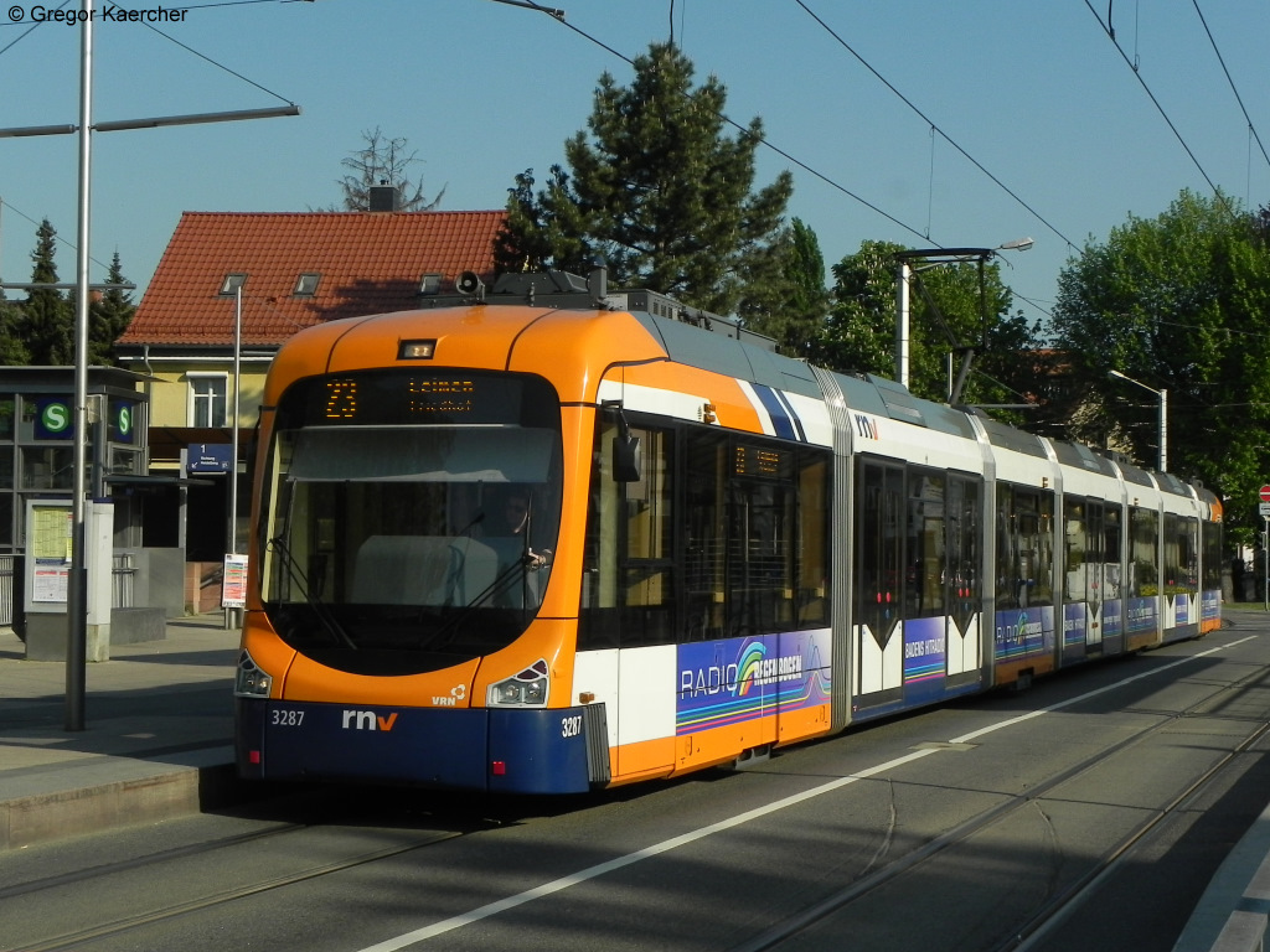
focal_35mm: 58
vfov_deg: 25.2
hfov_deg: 33.2
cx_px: 635
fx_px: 2128
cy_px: 476
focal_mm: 10.3
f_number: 8
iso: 160
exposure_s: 1/500
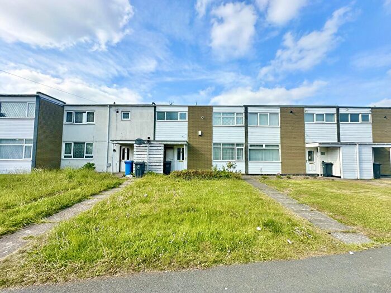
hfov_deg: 102.1
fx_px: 158
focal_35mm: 14
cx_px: 196
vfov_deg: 85.7
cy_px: 146
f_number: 2.2
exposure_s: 1/1350
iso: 50
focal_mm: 2.22
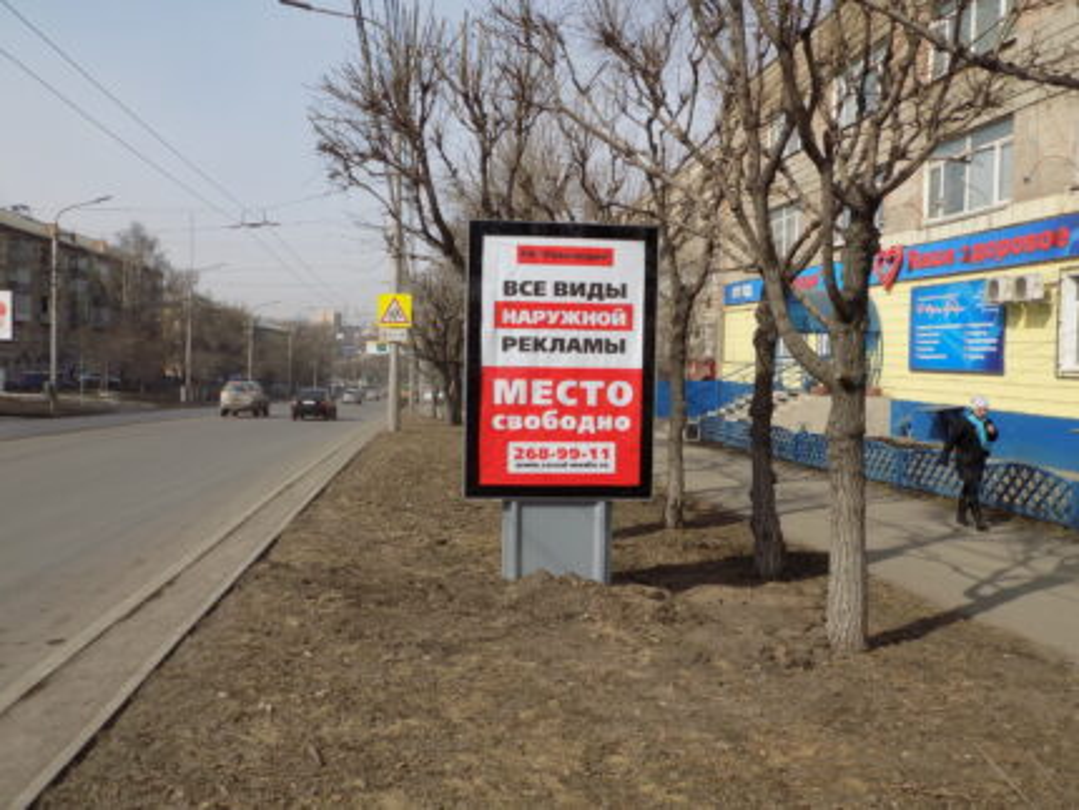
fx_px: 936
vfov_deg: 46.8
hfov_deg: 59.9
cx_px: 540
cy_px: 405
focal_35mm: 30
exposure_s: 1/1000
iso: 80
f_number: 3.3
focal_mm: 5.3
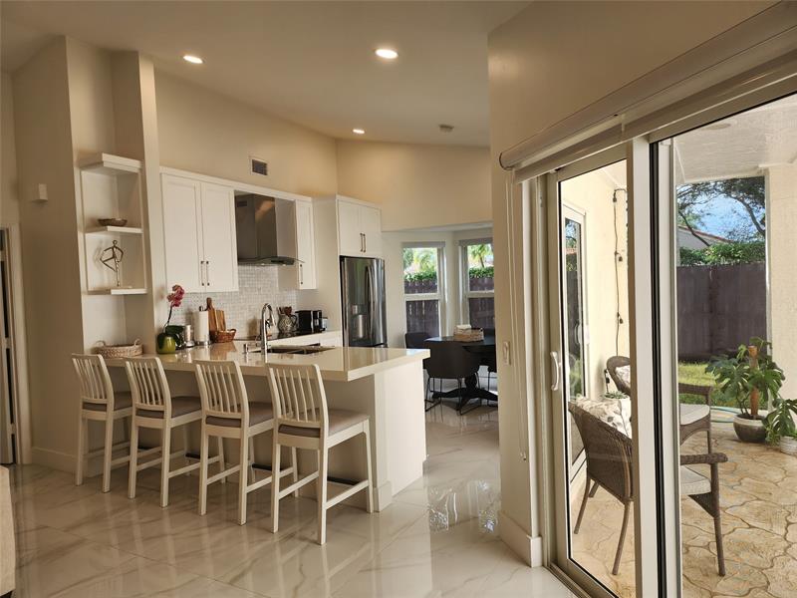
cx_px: 398
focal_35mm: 23
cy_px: 299
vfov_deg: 58.9
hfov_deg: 73.9
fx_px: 530
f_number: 1.8
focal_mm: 6.4
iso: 25
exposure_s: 1/120
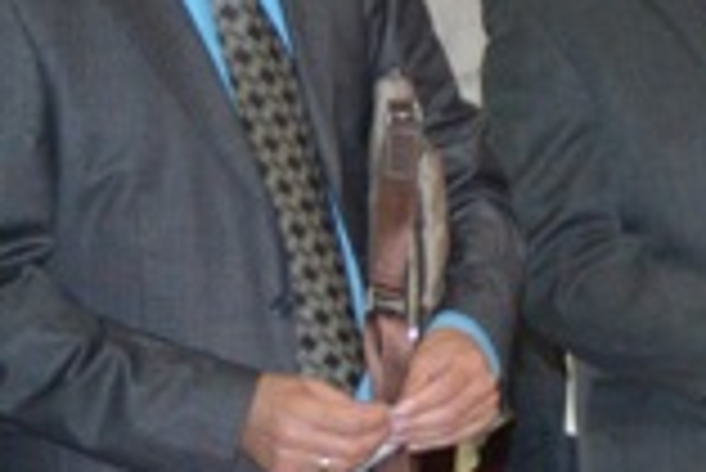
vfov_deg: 6.2
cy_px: -52
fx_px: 4318
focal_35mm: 220
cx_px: 1408
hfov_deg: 8.8
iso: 3200
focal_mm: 36
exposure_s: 1/60
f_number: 5
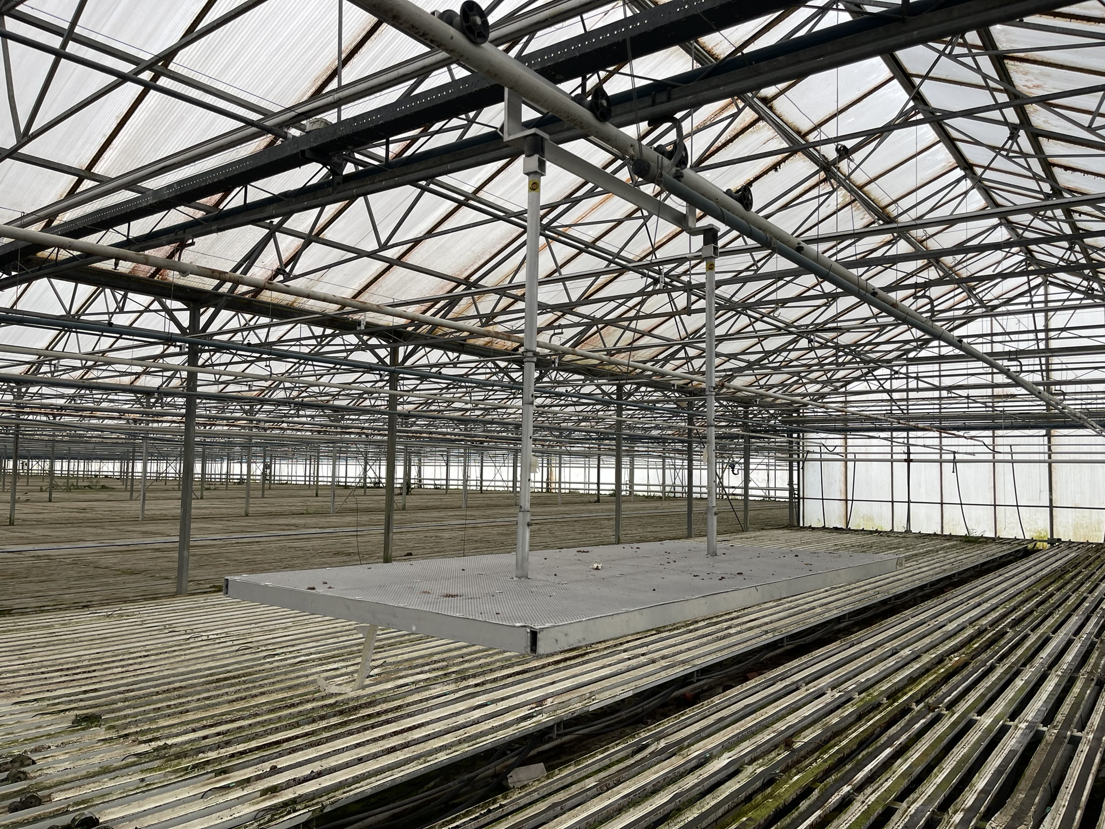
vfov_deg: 54.9
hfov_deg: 69.4
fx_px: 798
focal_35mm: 25
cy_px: 414
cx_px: 552
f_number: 1.6
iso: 32
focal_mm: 5.1
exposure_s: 1/496
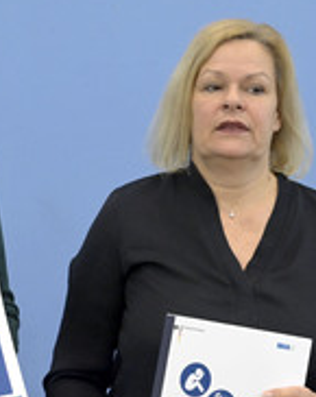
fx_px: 1254
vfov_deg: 18.0
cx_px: 58
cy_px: 227
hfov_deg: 14.3
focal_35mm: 107
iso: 4000
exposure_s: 1/500
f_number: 6.3
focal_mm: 46
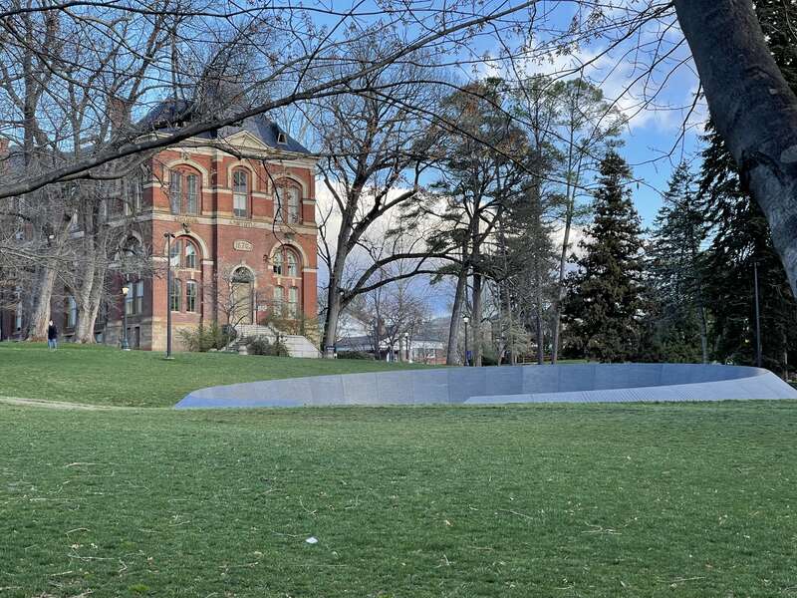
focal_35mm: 64
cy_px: 299
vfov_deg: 22.9
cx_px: 398
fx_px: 1474
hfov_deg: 30.3
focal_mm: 7.5
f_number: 2.2
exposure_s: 1/239
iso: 20
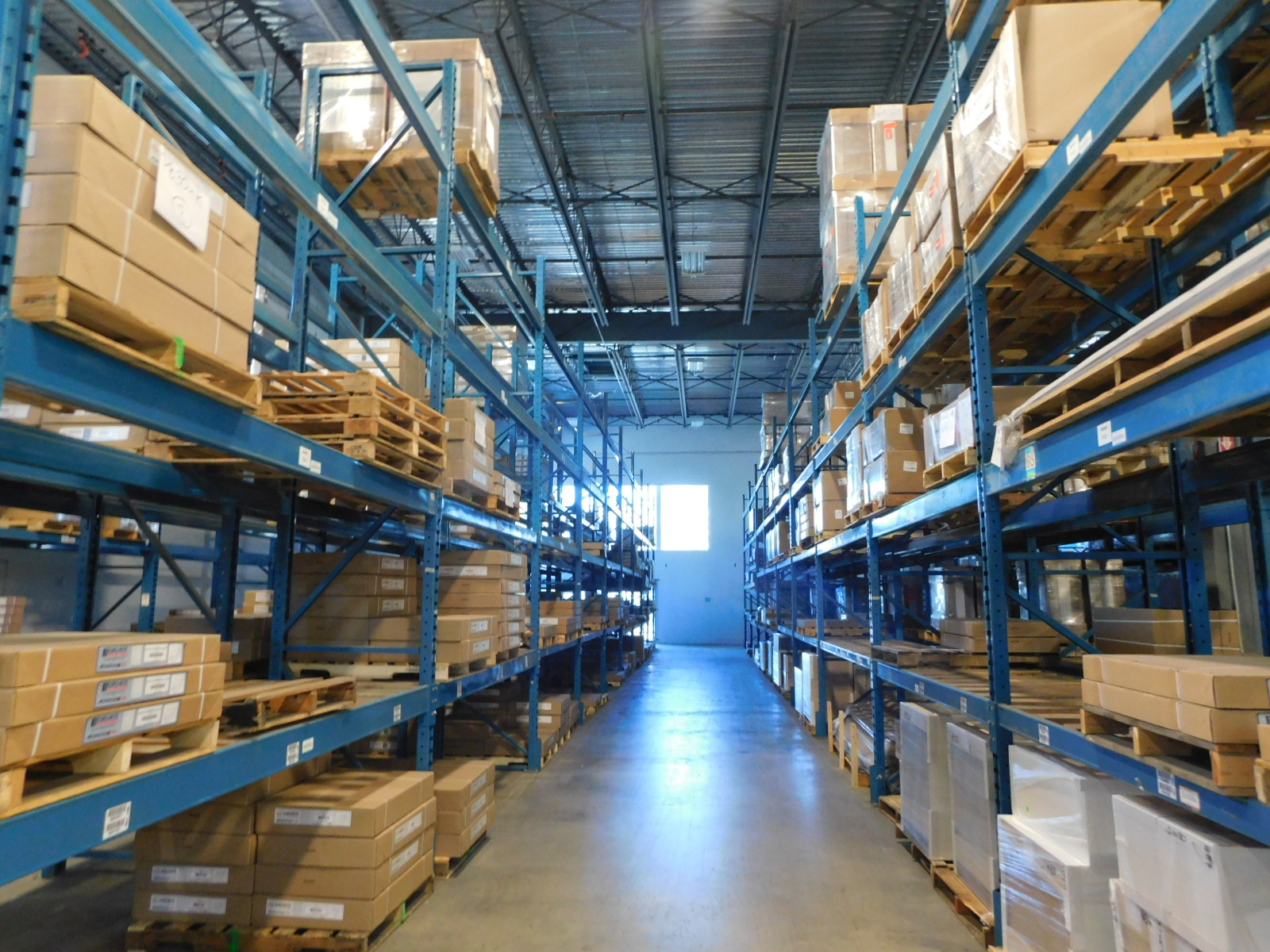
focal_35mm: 23
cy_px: 476
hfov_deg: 73.9
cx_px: 635
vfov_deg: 58.9
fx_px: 844
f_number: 3
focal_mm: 4
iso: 400
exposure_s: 1/10
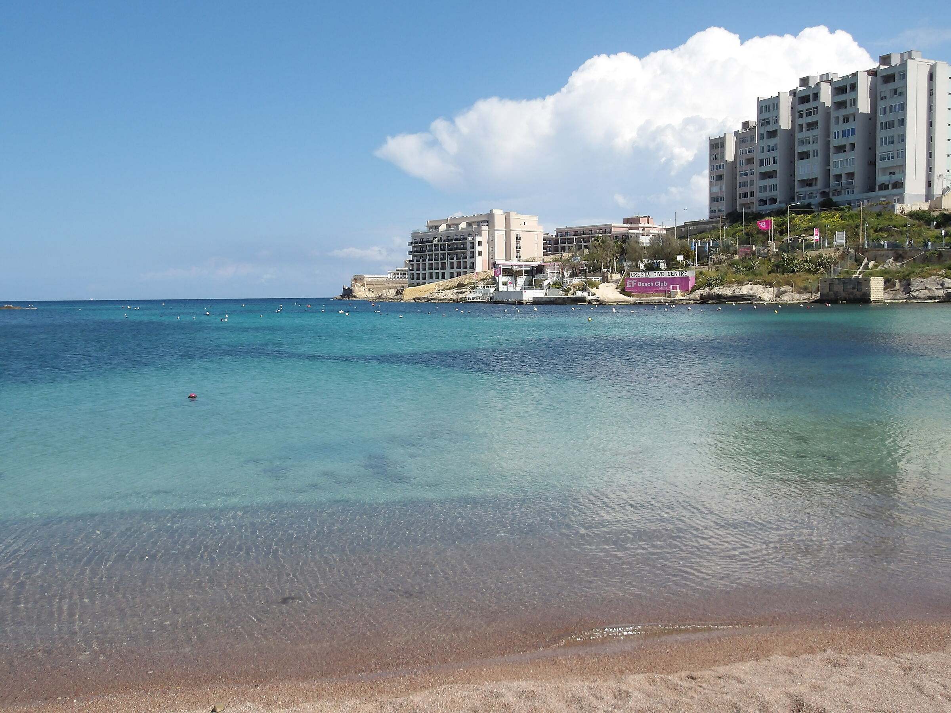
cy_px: 356
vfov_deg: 41.8
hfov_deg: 54.0
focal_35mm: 34
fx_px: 934
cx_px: 476
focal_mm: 6.1
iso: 100
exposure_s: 1/129
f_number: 11.6
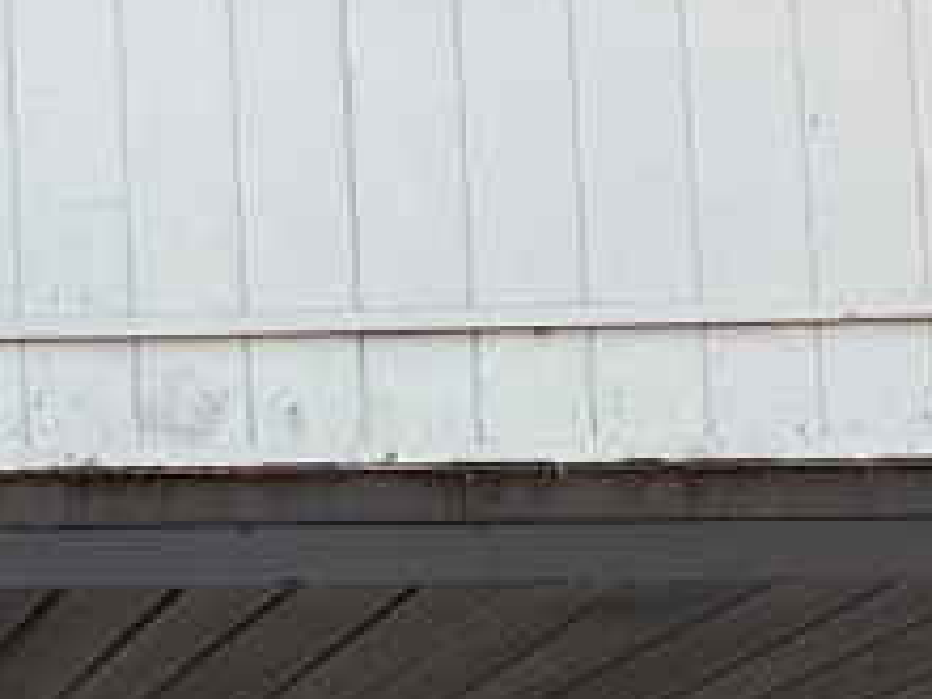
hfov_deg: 14.2
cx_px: -788
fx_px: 3258
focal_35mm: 121
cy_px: 996
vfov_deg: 11.8
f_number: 1.6
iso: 32
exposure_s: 1/220
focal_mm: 5.1
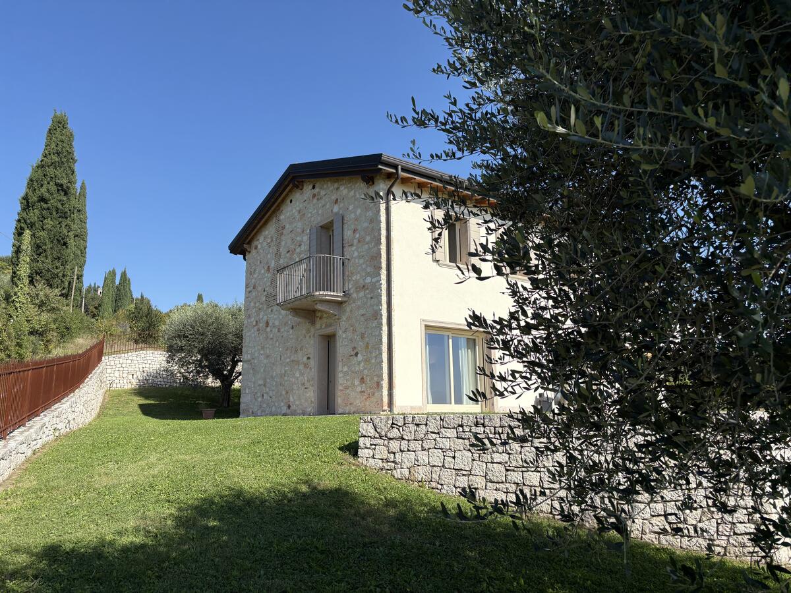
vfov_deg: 53.1
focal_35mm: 26
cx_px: 396
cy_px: 296
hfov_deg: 67.3
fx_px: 594
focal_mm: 5.96
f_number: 1.6
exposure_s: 1/2985
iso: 50
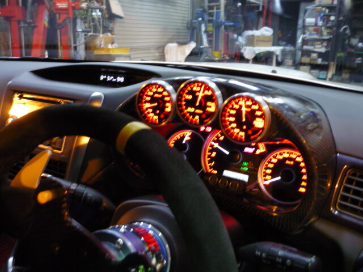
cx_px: 182
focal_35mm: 33
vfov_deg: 42.9
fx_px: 346
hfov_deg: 55.4
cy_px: 136
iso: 400
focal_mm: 5.5
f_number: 2.8
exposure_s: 1/8
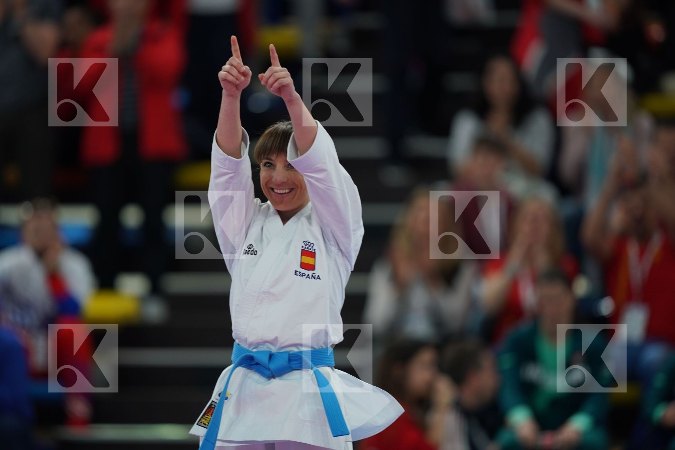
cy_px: 225
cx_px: 338
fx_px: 7499
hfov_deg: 5.2
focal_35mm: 400
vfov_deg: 3.4
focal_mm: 400
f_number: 2.8
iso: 640
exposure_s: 1/320
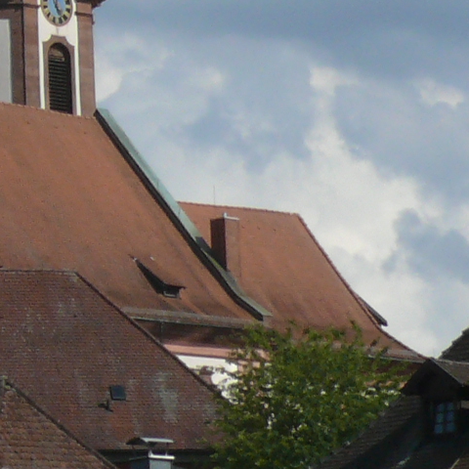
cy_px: -75
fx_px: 4966
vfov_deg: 5.4
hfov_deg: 5.4
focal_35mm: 324
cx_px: -174
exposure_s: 1/500
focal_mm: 13.9
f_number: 8
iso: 100
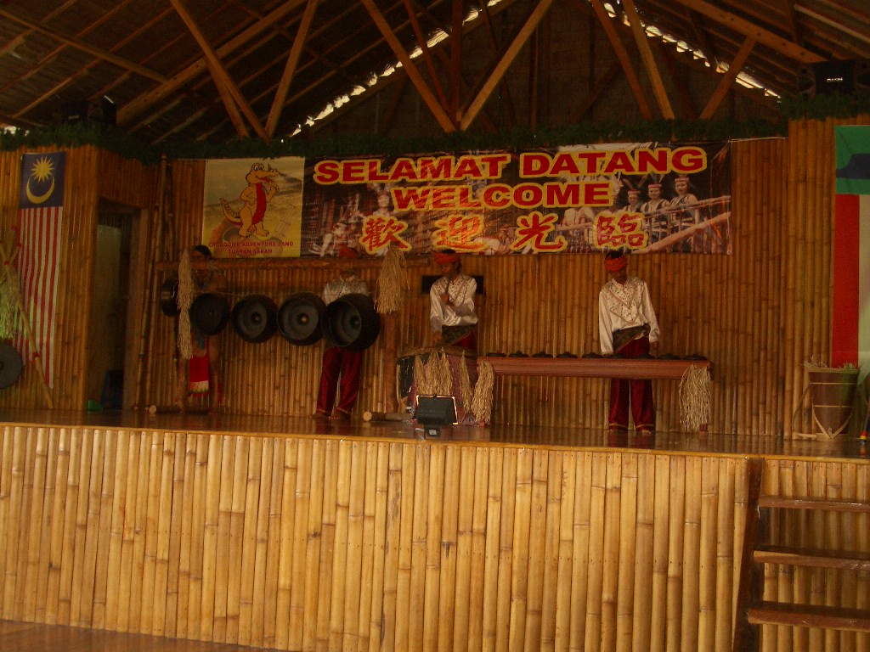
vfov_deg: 29.7
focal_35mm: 49
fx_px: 1232
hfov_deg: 38.9
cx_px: 435
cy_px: 326
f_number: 3.1
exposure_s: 1/60
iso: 100
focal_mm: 8.2
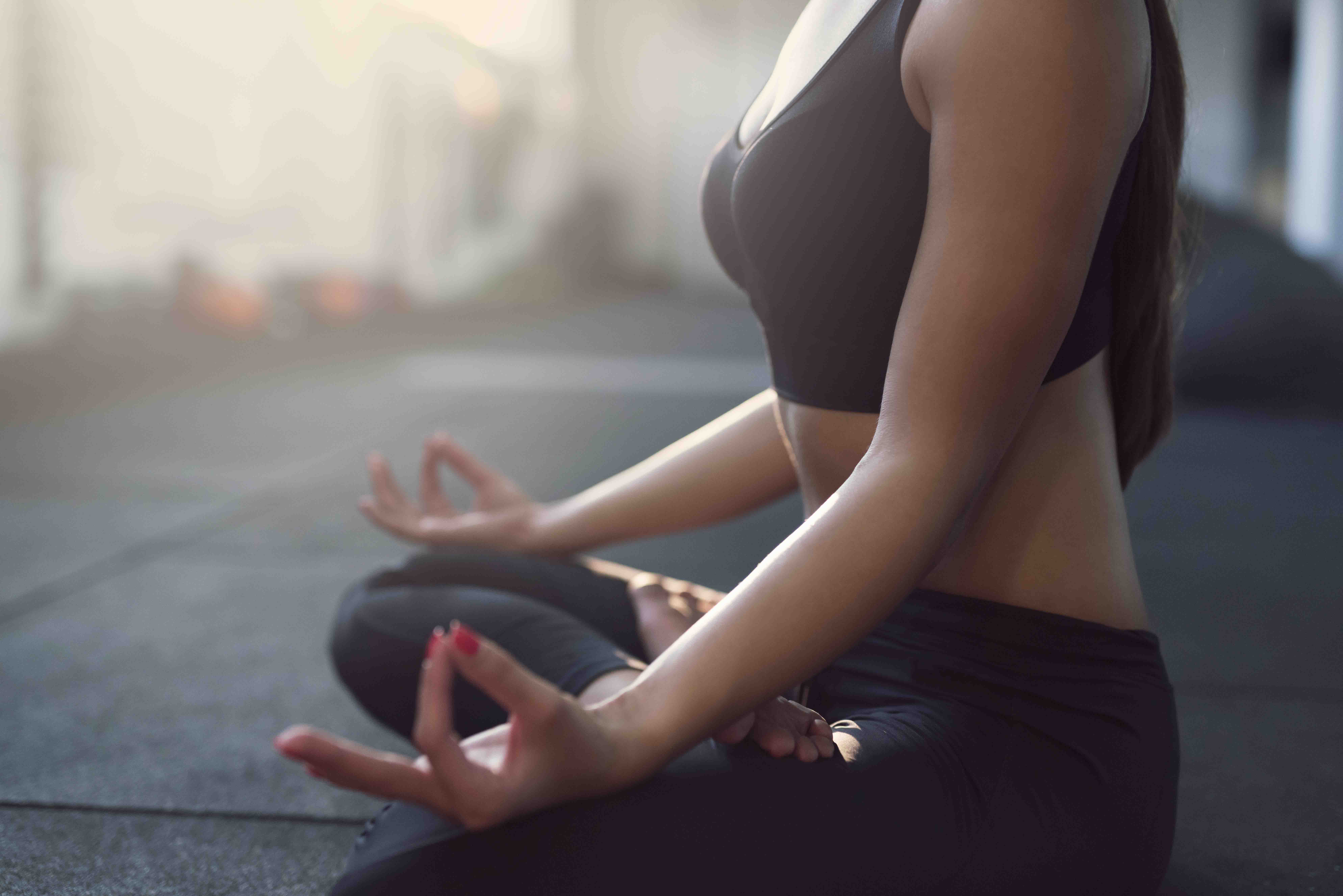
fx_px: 1865
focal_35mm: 50
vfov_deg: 27.0
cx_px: 672
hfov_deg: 39.6
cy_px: 448
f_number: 1.7
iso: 3200
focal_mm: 50
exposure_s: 1/640
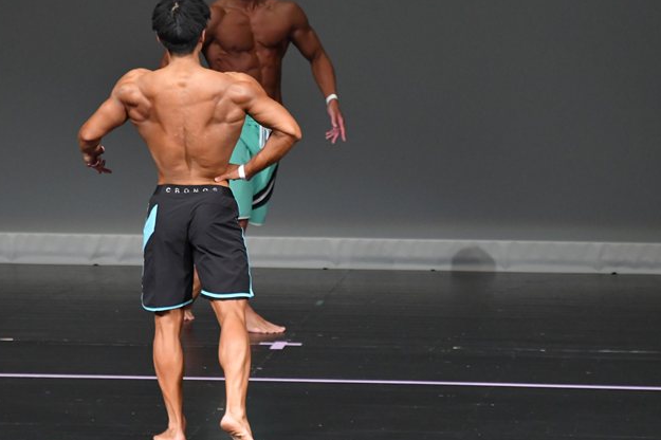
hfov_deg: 4.8
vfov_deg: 3.2
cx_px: 295
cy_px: 230
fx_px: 7854
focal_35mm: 428
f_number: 5.6
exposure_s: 1/400
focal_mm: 230
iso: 4000
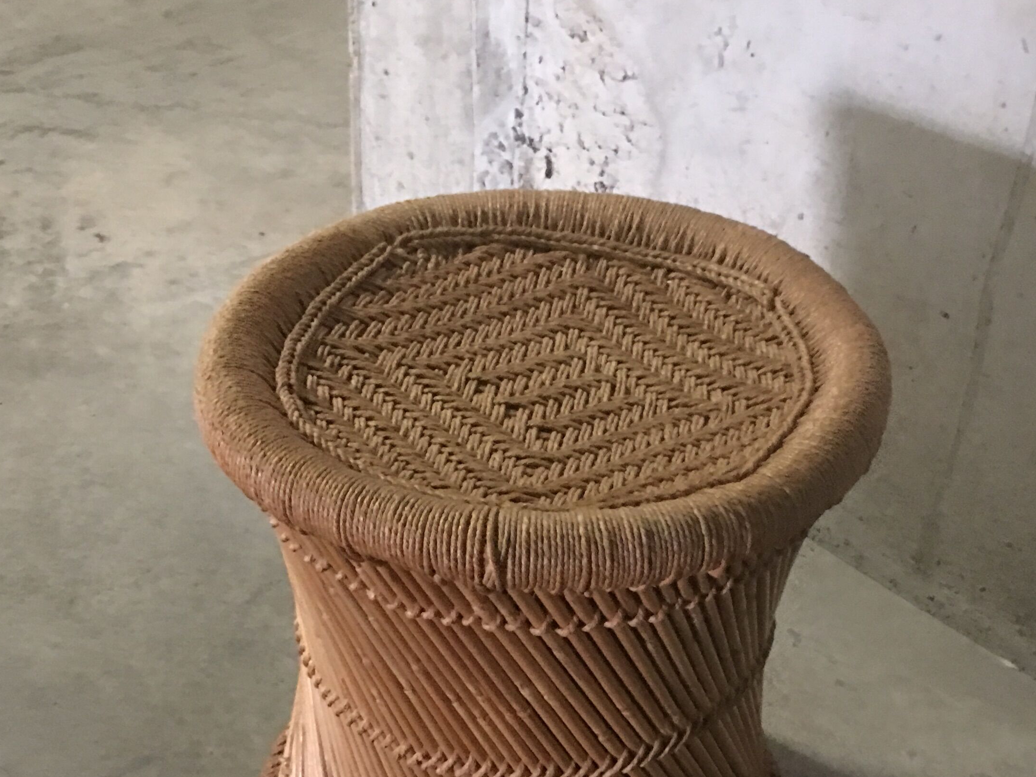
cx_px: 526
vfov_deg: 26.6
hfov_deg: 35.5
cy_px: 611
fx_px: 1616
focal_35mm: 54
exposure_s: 1/4
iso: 125
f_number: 2.2
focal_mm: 4.15
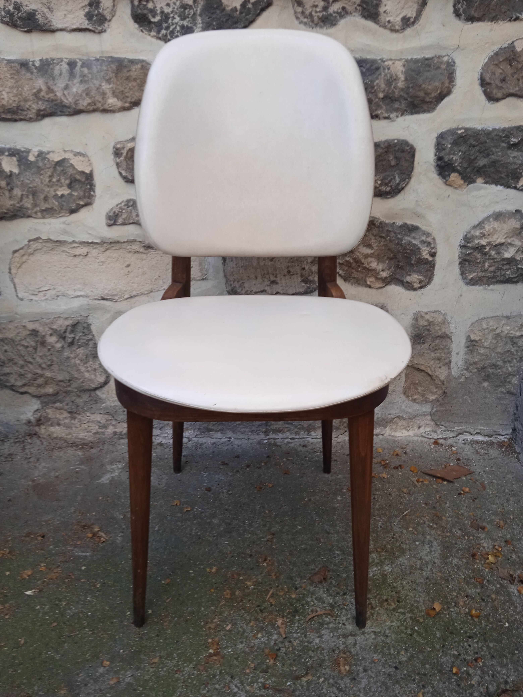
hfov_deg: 49.7
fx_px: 564
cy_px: 348
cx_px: 262
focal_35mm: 28
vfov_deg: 63.4
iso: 155
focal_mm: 3.43
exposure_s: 1/50
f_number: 2.2
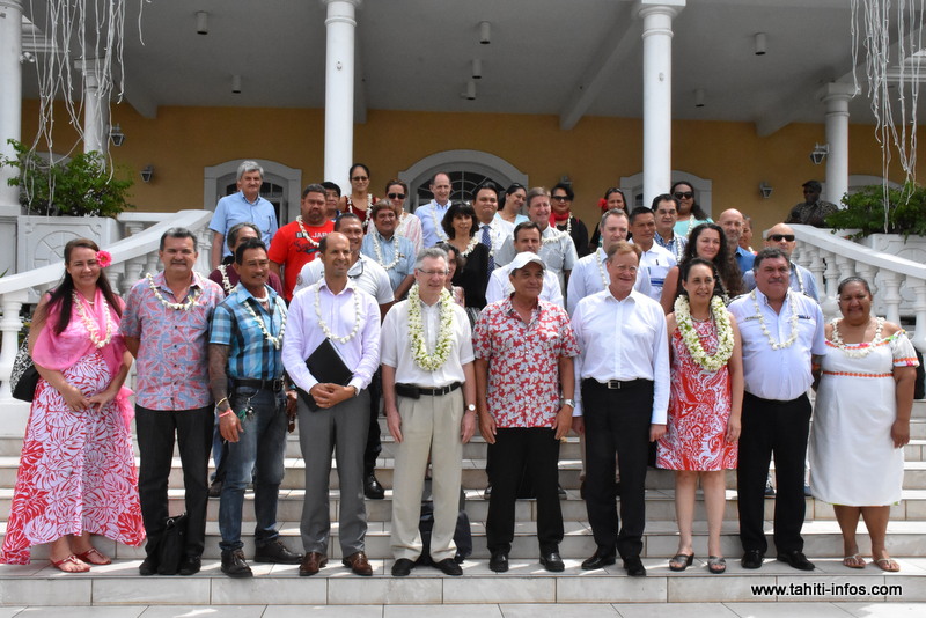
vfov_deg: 38.4
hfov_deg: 55.1
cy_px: 309
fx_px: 888
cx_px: 463
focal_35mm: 34
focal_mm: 23
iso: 5000
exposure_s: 1/2000
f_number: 22
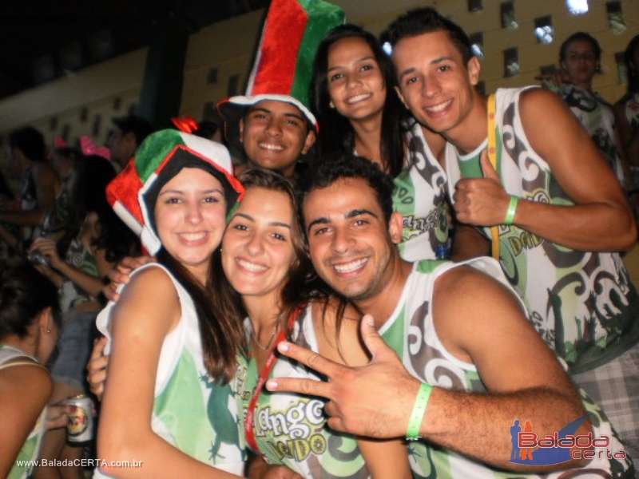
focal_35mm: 36
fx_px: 665
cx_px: 320
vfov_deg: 39.7
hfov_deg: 51.4
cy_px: 240
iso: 125
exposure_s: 1/30
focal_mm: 6.3
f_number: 3.1
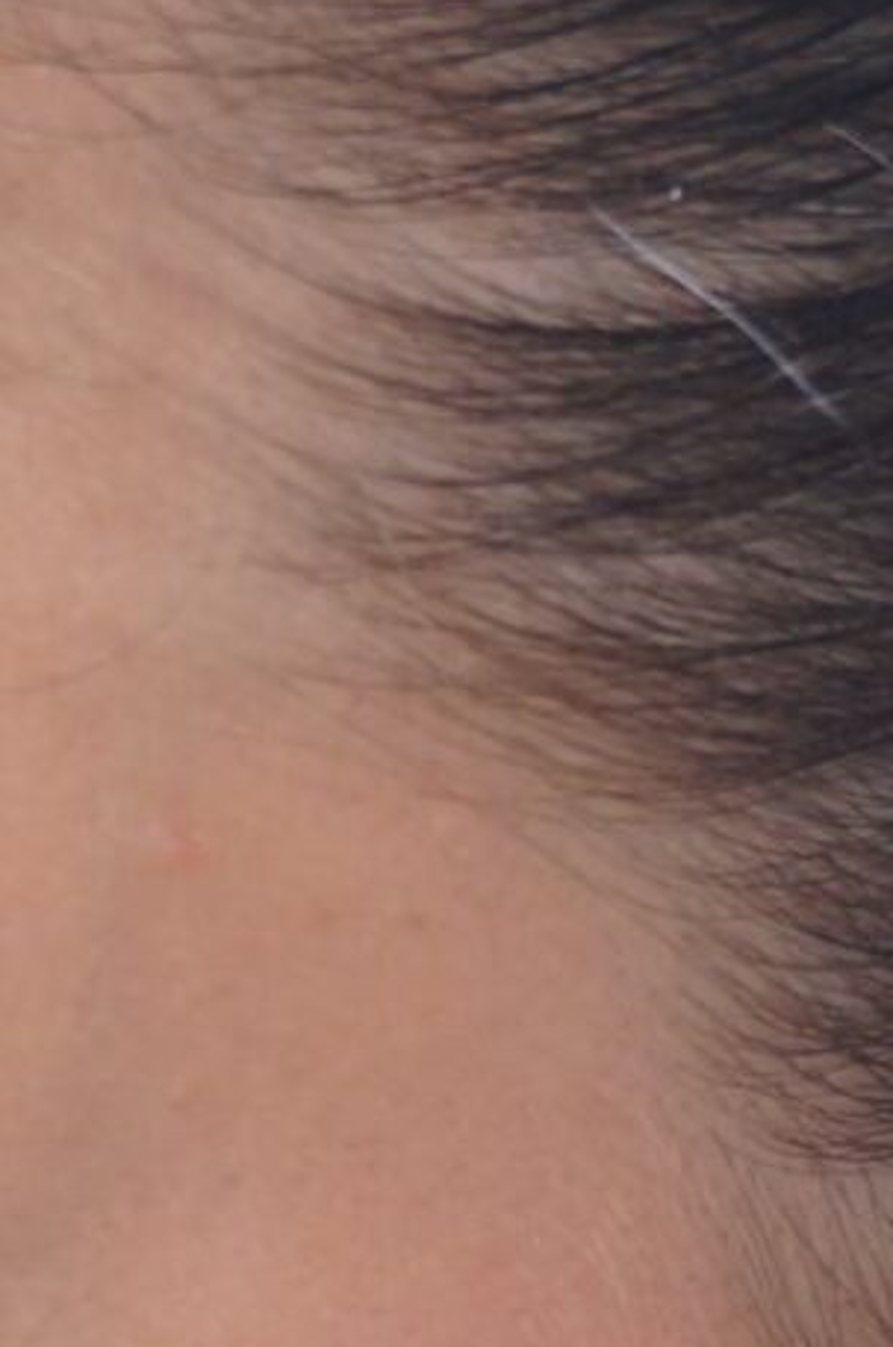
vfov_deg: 7.5
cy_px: 2555
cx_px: 1388
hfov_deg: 5.1
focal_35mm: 265
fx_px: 9897
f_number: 5.6
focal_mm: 45
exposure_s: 1/160
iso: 400
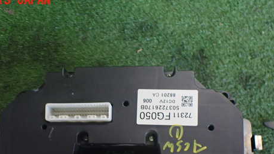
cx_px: 121
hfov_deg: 47.2
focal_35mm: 43
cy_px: 128
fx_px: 313
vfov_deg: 27.1
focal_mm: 5.4
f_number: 2.3
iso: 640
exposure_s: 1/125
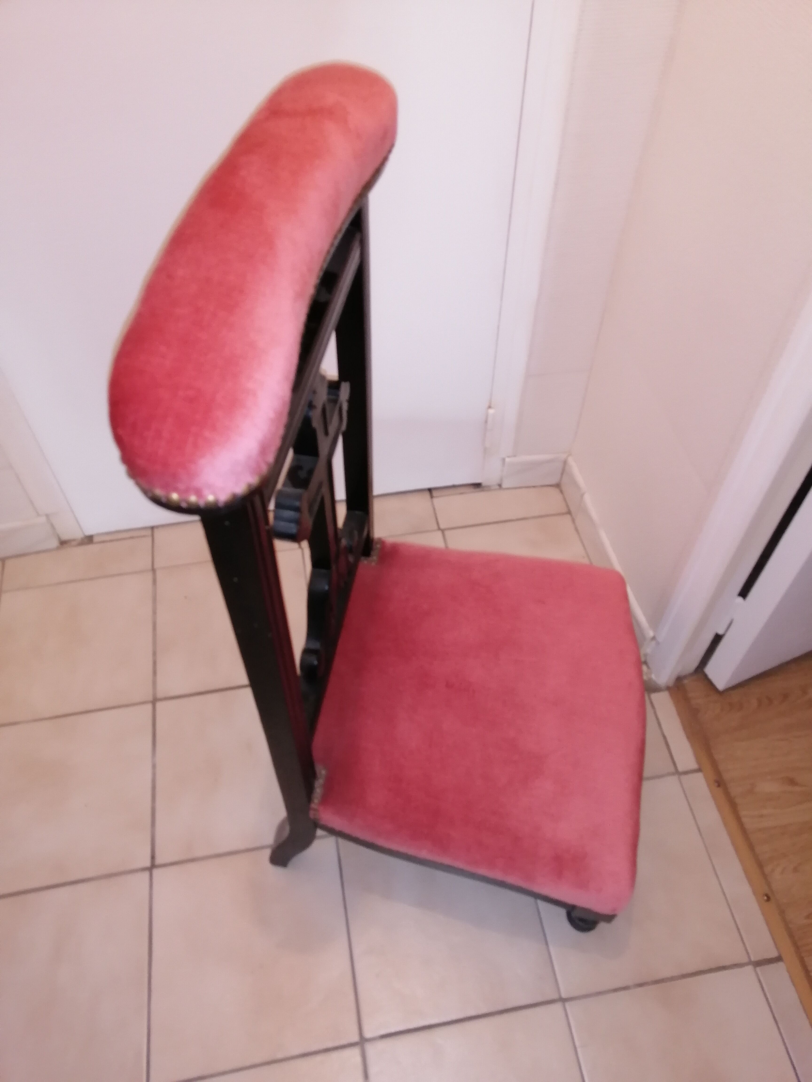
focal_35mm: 26
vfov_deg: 67.3
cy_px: 541
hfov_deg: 53.1
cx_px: 406
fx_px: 813
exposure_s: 1/33.3
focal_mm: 3.96
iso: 250
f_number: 1.8
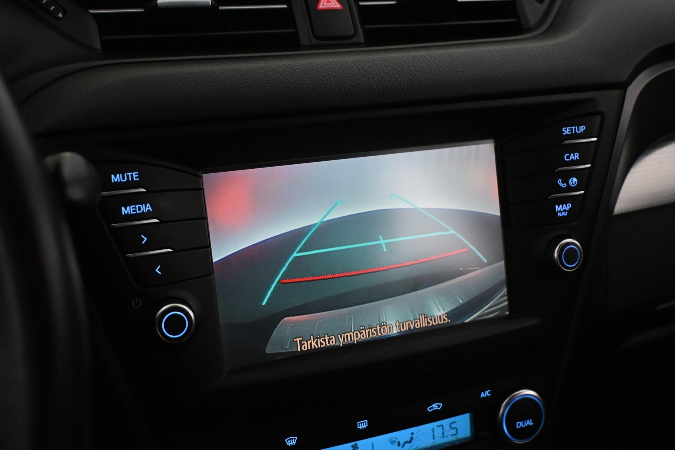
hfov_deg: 47.2
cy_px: 225
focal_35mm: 41
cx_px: 338
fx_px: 773
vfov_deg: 32.4
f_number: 4.5
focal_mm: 27.5
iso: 5000
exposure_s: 1/125
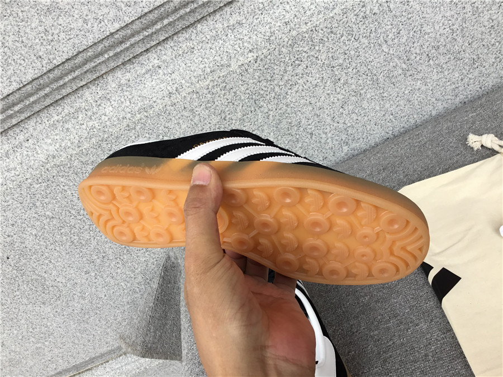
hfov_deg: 58.4
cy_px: 188
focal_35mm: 31
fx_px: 450
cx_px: 252
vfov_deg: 45.4
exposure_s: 1/134
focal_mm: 3.3
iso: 25
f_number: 2.4
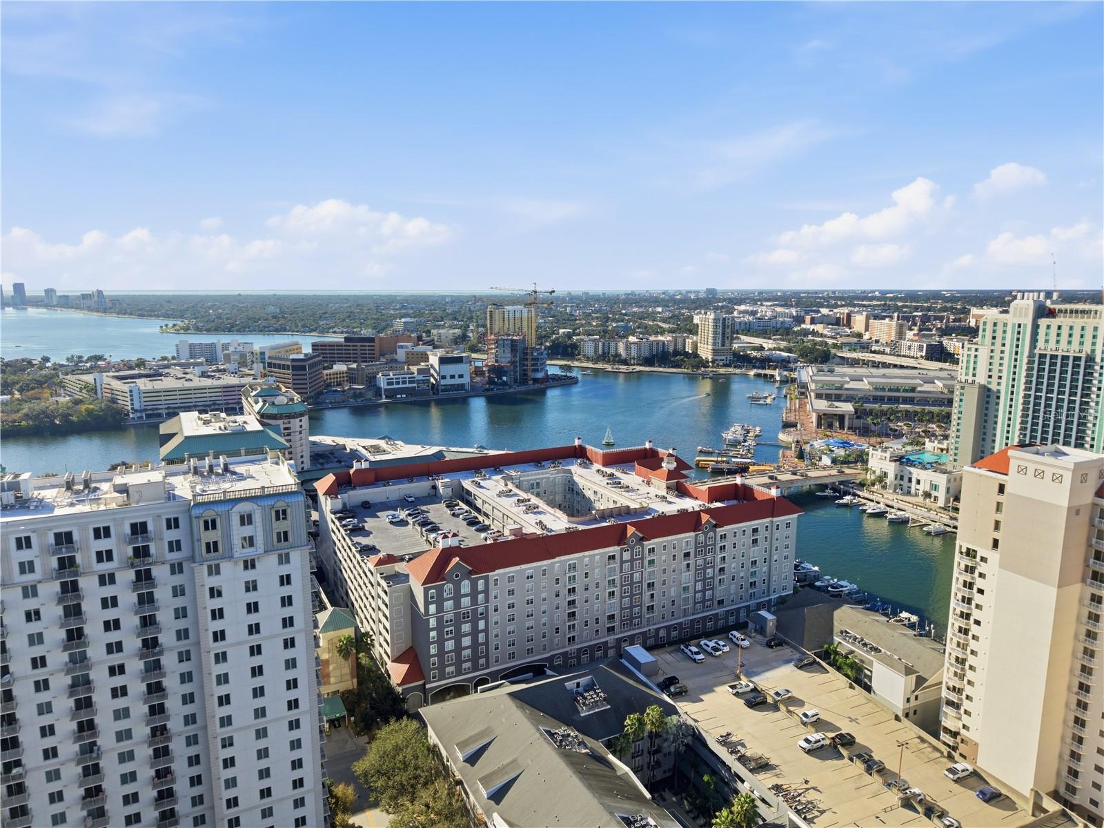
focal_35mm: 24
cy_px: 414
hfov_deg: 71.6
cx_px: 552
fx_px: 765
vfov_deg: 56.8
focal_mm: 8.7
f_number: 1.8
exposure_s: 1/4000
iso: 100
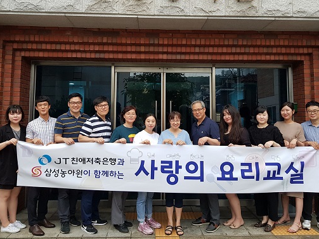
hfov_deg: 58.4
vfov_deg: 45.3
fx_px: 286
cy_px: 100
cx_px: 164
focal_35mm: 31
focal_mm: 4.2
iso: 125
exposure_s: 1/60
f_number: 1.7
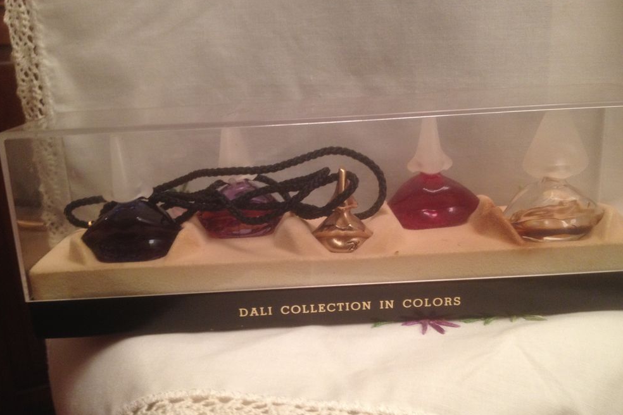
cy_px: 233
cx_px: 309
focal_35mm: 37
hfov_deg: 51.9
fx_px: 640
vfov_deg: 35.9
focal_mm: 4.28
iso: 160
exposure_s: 1/20
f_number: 2.4
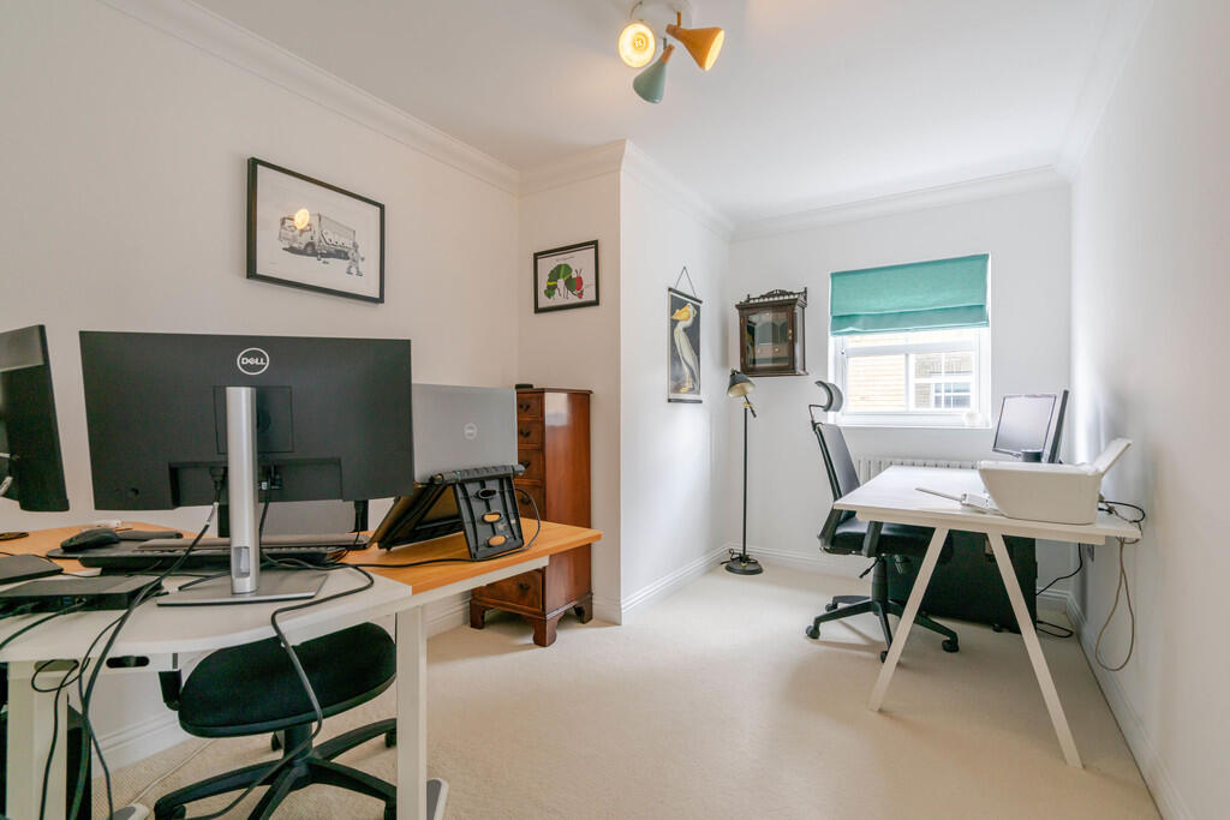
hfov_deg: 96.7
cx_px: 615
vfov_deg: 73.8
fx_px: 547
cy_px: 410
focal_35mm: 16
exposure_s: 1/13
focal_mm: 16
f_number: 8
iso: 250
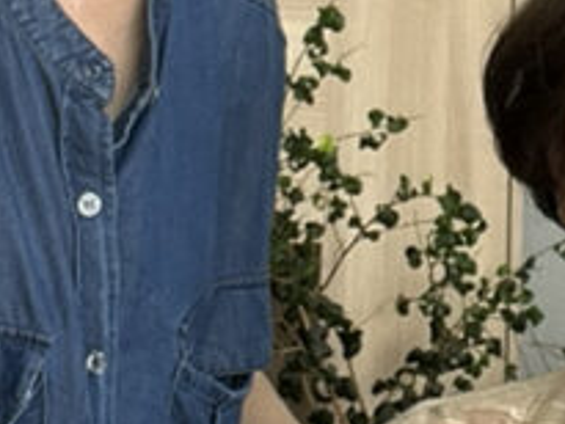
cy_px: -223
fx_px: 2450
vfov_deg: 9.6
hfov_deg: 13.1
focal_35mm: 150
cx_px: 416
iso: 40
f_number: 2.2
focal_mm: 2.71
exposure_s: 1/120
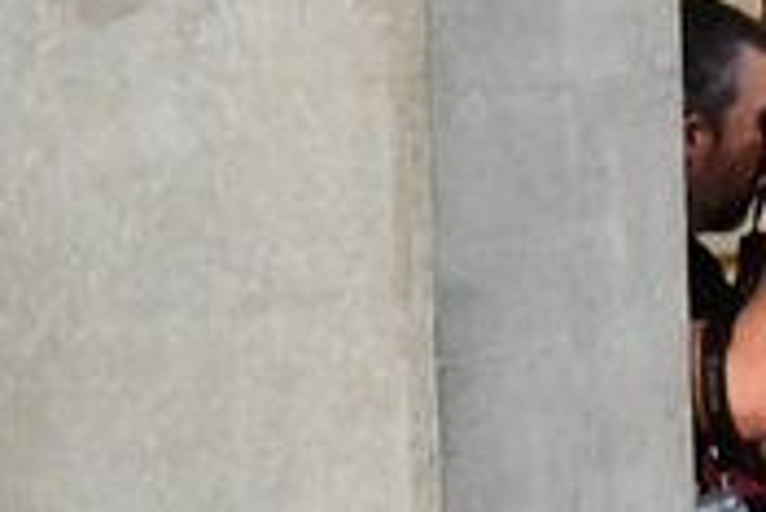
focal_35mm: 604
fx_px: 12855
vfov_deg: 2.3
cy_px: 177
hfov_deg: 3.3
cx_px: 2237
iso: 3200
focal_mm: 55
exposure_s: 1/8000
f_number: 3.2
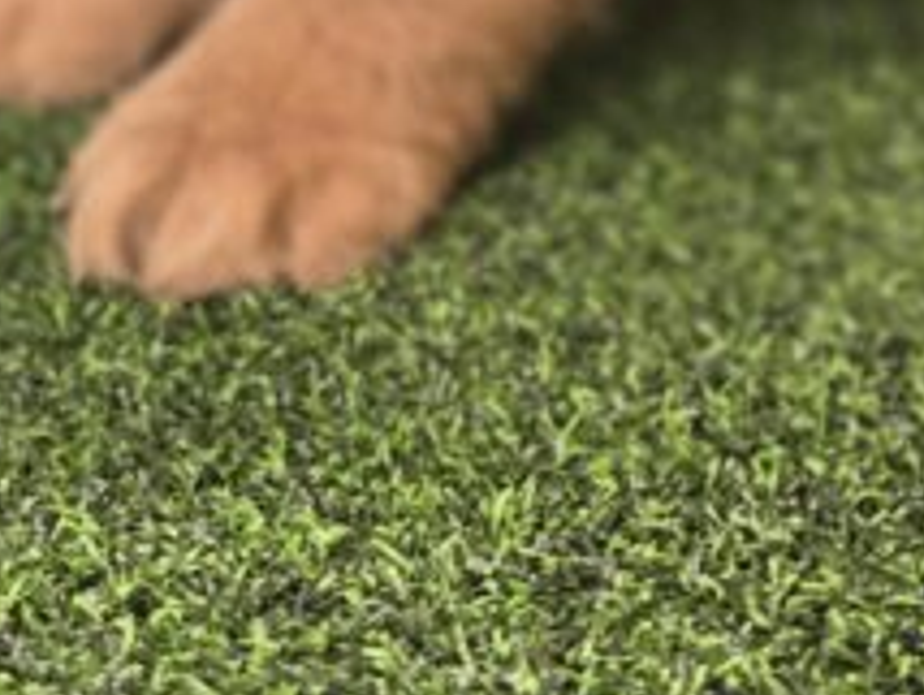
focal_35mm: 110
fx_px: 2940
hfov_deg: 17.6
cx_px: 829
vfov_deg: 11.5
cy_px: -872
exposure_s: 1/120
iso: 100
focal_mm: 6.3
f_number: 1.7
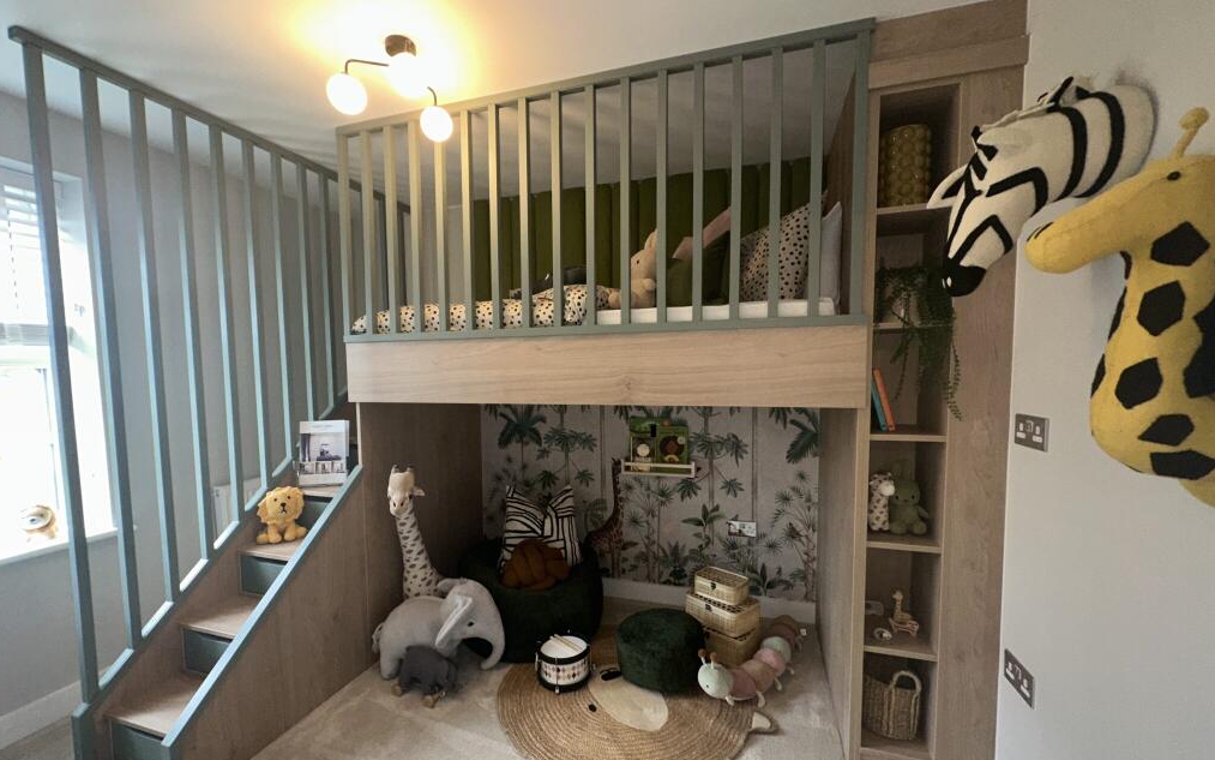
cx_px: 602
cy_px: 403
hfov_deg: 101.5
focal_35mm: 15
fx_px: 497
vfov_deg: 74.7
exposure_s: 1/50
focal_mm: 2.22
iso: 100
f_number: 2.2
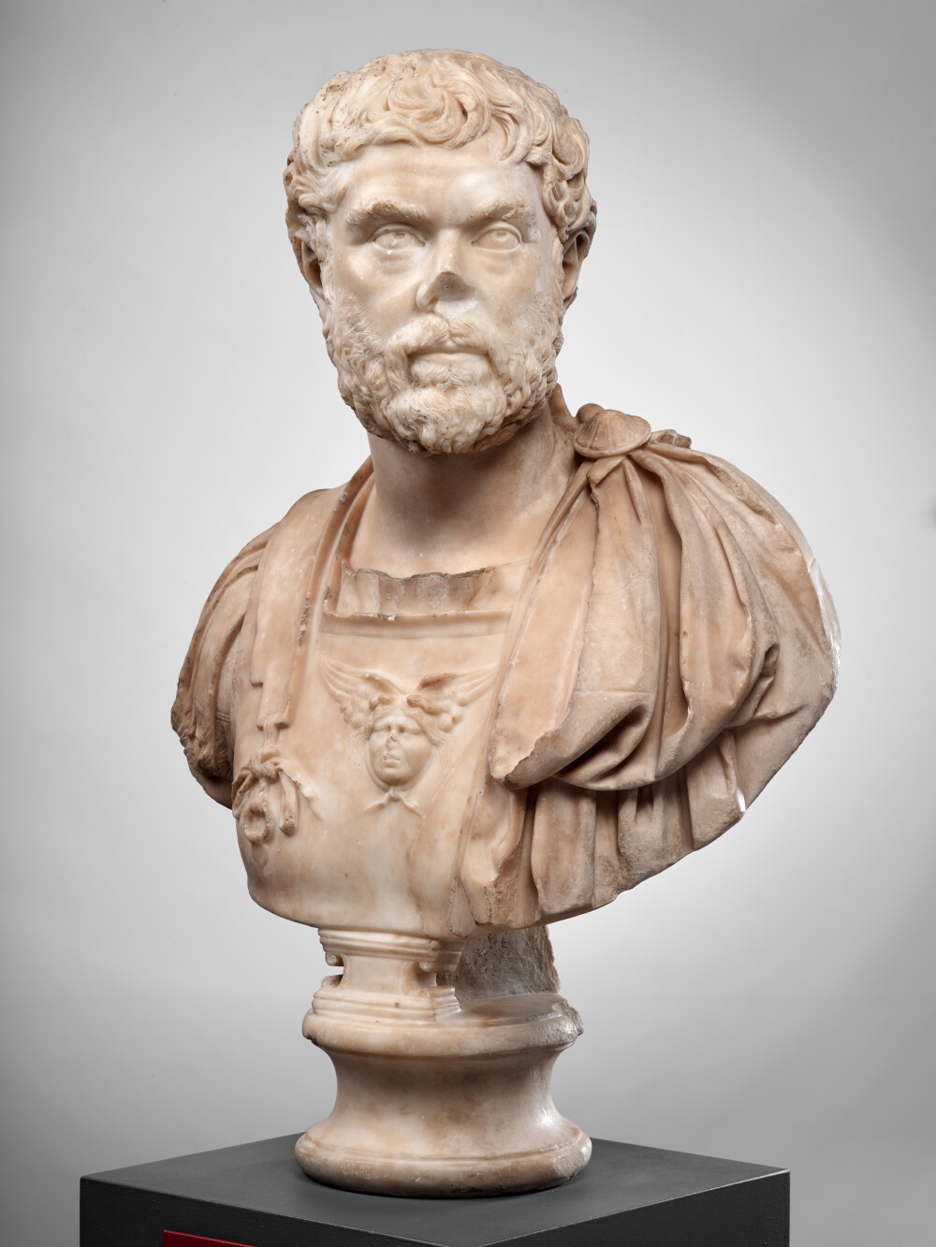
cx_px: 468
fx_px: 2271
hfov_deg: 23.3
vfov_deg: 30.7
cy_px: 624
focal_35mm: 63
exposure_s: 1/125
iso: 200
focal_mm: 80
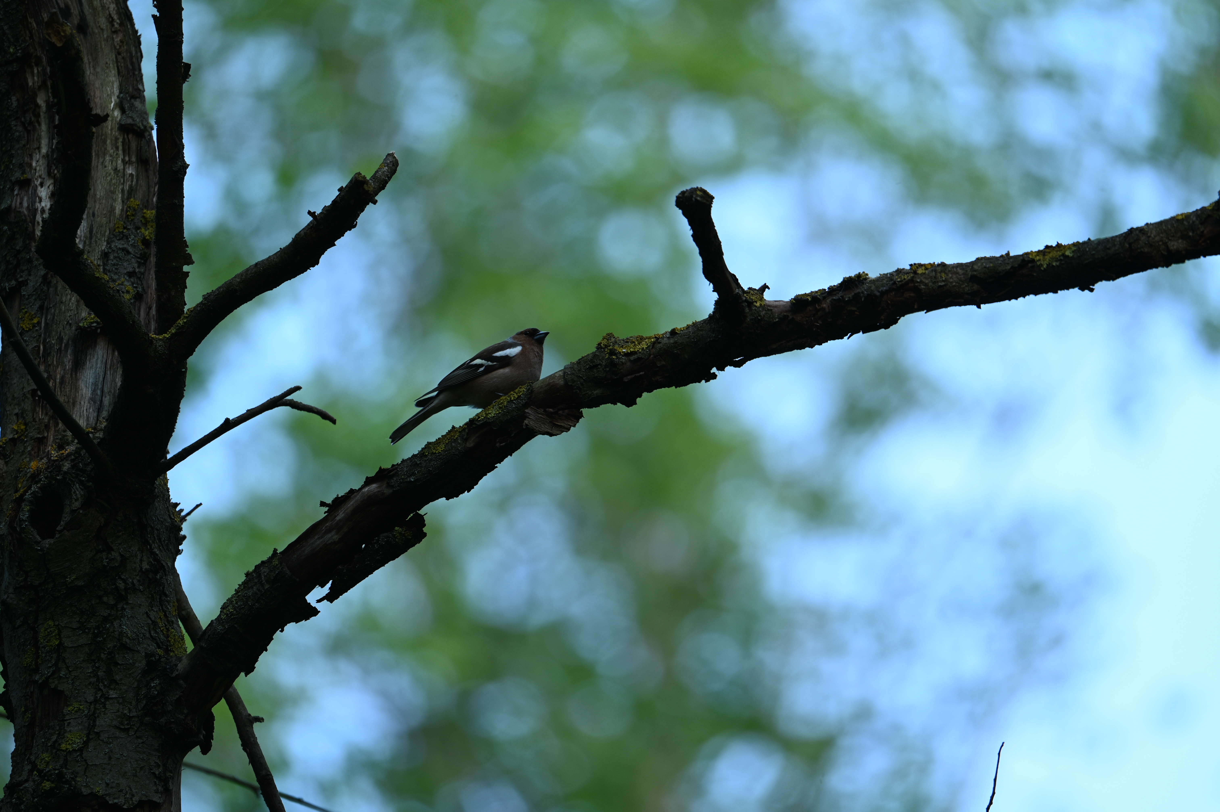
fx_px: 16933
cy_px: 406
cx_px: 610
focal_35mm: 500
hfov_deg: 4.1
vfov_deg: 2.7
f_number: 6.7
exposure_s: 1/100
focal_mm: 500
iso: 200
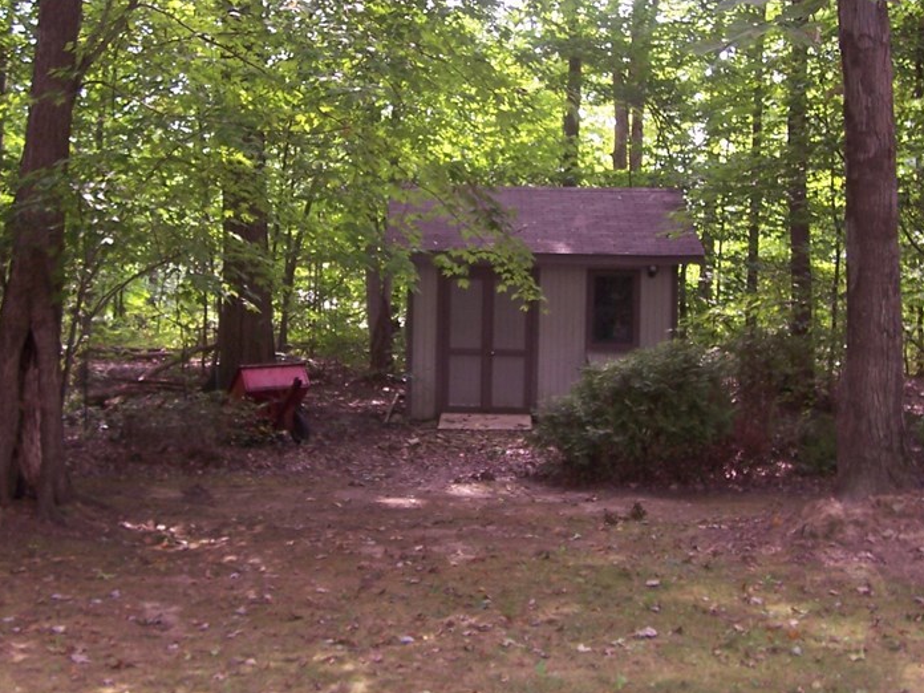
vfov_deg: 29.0
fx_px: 1335
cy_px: 275
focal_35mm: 50
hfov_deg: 38.2
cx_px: 465
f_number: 2.7
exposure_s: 1/60
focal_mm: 5.6
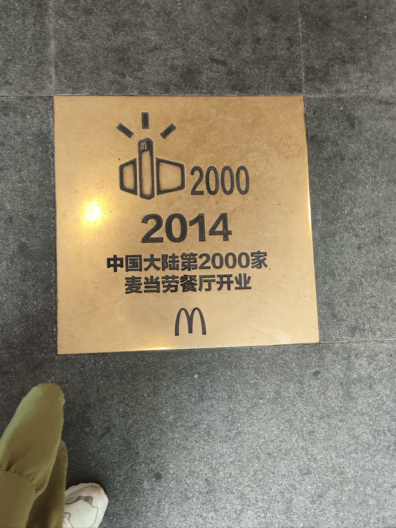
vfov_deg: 69.4
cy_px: 264
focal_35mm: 25
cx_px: 198
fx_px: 381
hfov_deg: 54.9
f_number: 1.79
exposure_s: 1/50
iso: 76
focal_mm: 4.71
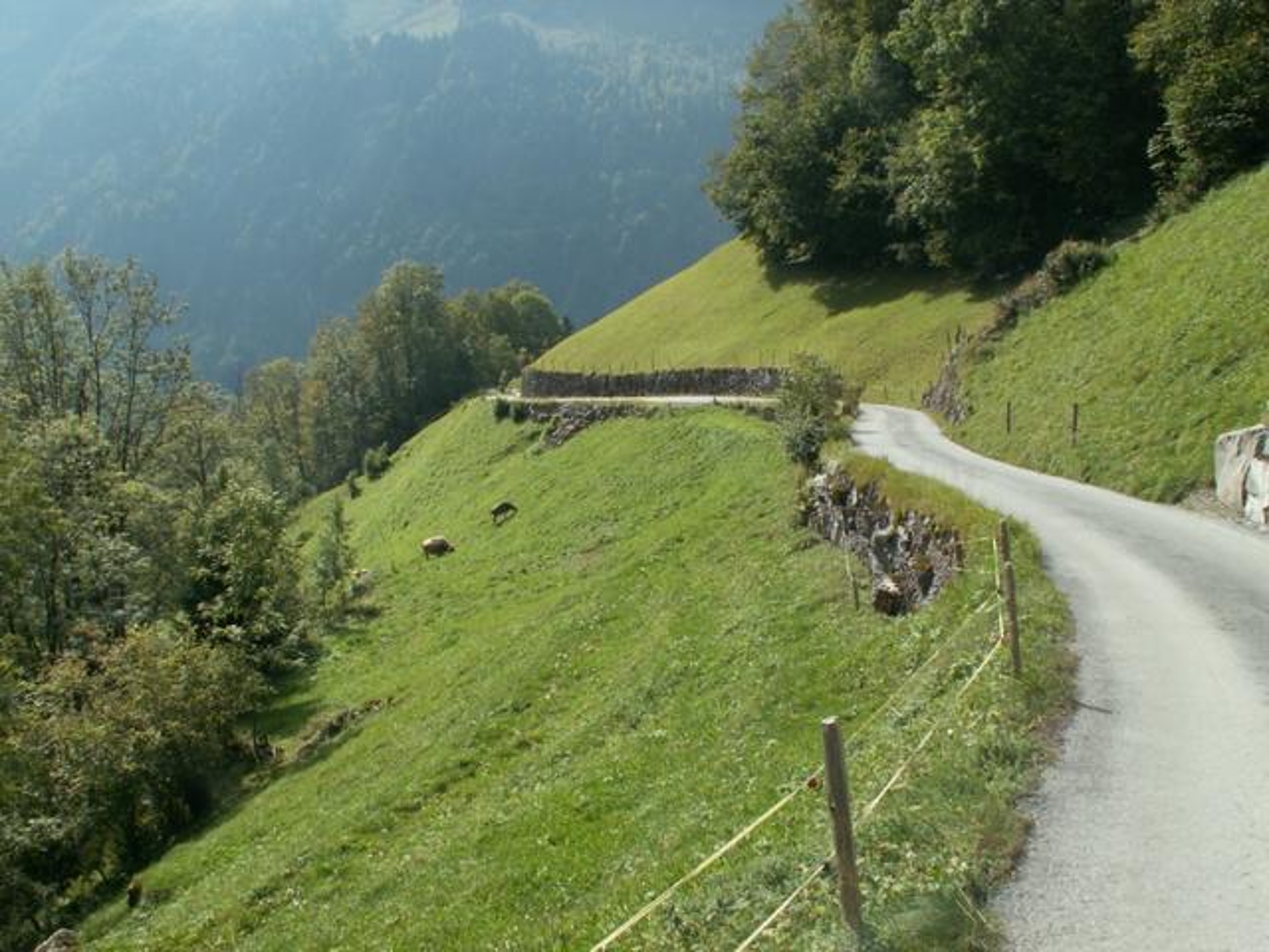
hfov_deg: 52.6
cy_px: 476
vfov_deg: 40.7
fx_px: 1283
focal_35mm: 35
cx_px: 634
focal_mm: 5.86
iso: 50
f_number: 6.3
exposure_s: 1/160
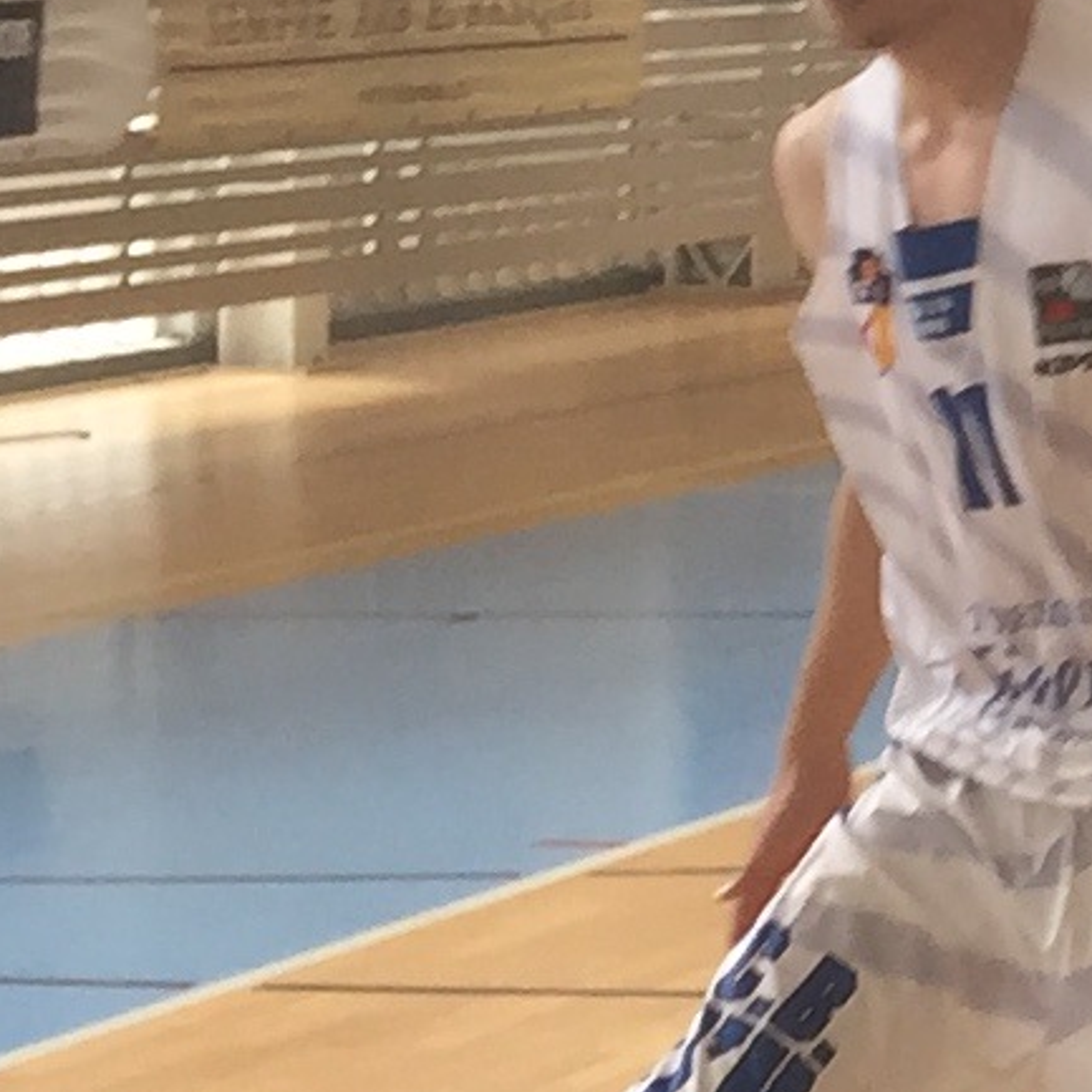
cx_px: 3581
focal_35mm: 193
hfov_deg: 7.6
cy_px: 383
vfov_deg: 9.1
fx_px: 6888
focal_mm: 4.15
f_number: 2.2
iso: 32
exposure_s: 1/223
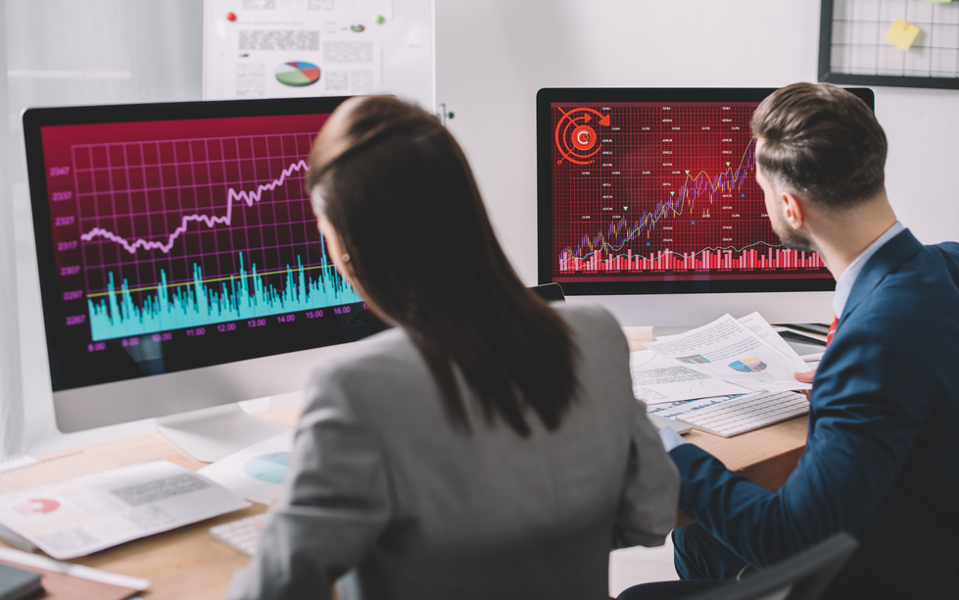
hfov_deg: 38.9
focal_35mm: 52
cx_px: 484
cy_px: 283
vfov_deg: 24.9
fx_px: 1359
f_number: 2.8
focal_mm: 50
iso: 100
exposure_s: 1/200
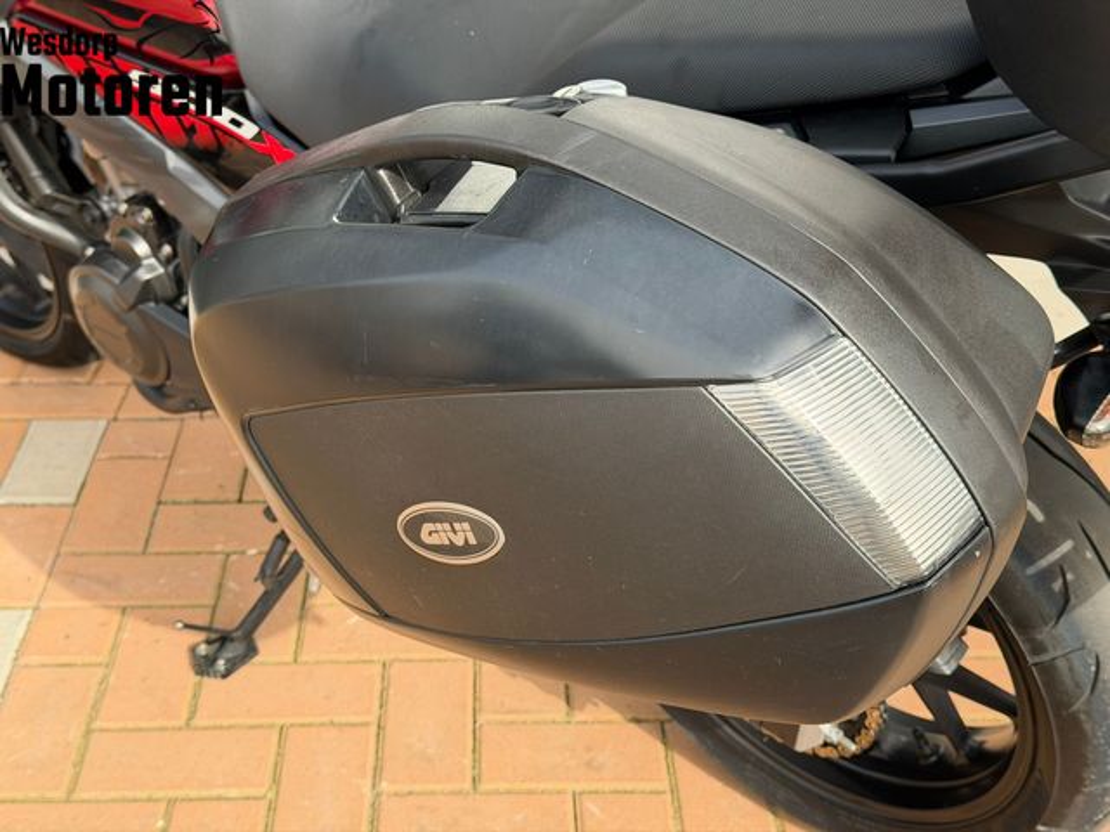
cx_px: 555
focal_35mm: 48
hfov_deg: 39.7
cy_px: 416
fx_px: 1539
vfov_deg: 30.3
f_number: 1.78
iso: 100
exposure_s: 1/1285
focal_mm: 6.76
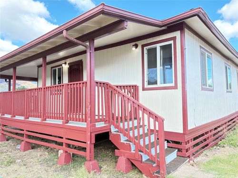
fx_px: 179
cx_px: 119
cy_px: 89
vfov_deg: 53.1
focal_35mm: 26
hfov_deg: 67.3
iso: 100
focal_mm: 5.96
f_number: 1.6
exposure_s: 1/243
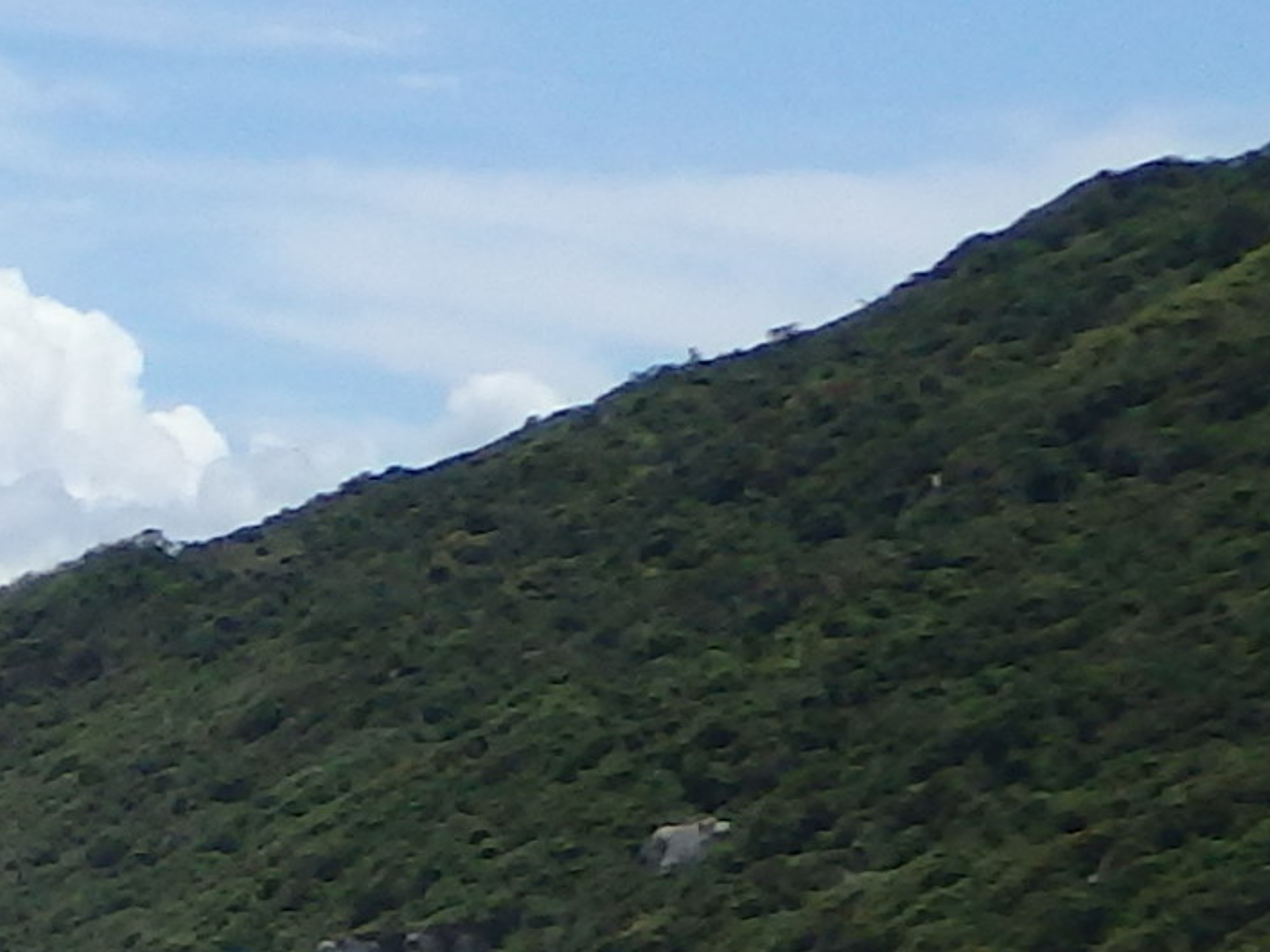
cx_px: -2132
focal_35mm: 215
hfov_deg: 8.2
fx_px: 7887
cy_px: 1302
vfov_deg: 6.8
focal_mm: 6
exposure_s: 1/250
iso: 125
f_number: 9.7
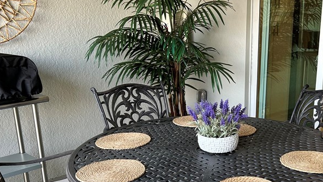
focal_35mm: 49
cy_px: 138
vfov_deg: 24.2
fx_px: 420
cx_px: 229
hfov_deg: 41.2
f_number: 1.5
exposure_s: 1/120
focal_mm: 5.7
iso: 80
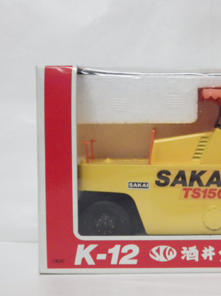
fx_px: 571
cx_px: 183
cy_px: 148
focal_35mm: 67
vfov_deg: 29.0
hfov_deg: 21.6
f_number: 3.8
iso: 800
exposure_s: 1/45
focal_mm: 9
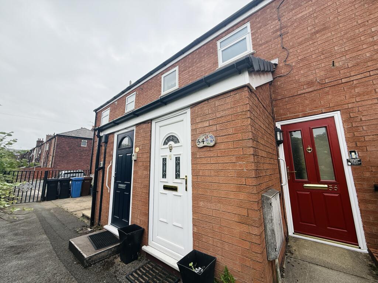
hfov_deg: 102.1
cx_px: 189
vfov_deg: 85.7
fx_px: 153
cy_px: 142
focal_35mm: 14
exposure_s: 1/644
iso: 64
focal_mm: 2.22
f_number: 2.2
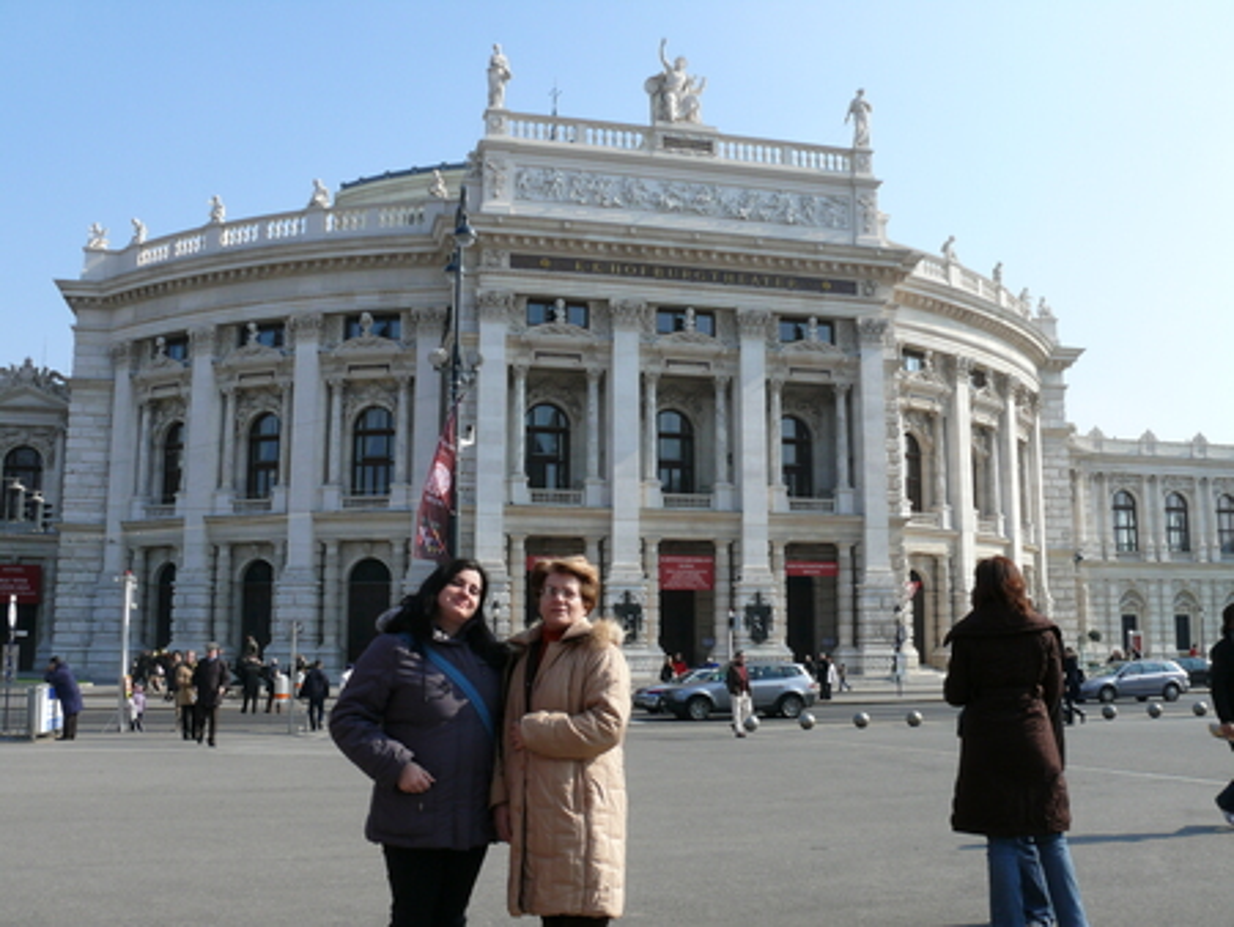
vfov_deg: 40.7
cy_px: 464
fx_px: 1248
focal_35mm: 35
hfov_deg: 52.6
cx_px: 617
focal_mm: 7.4
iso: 100
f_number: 5.6
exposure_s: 1/400
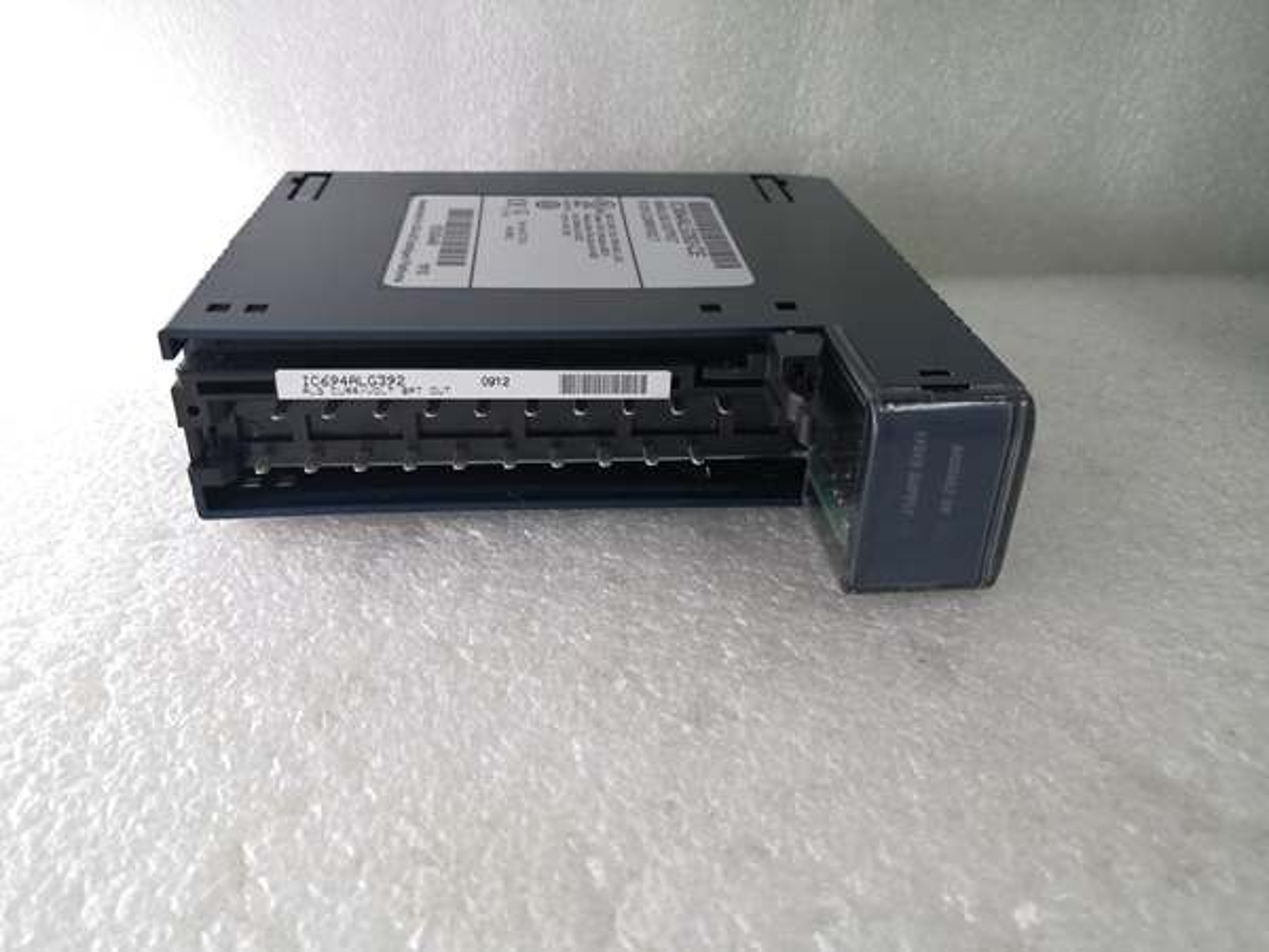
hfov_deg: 65.3
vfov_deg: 51.4
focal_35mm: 27
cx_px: 634
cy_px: 476
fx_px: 990
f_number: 1.8
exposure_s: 1/100
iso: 100
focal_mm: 3.95
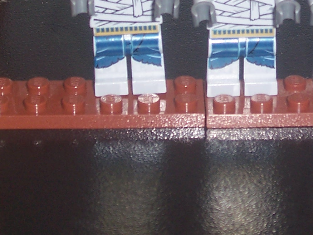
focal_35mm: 155
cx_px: 277
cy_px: 15
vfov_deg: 9.5
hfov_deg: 12.6
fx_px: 1402
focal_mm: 8.6
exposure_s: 1/60
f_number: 3.4
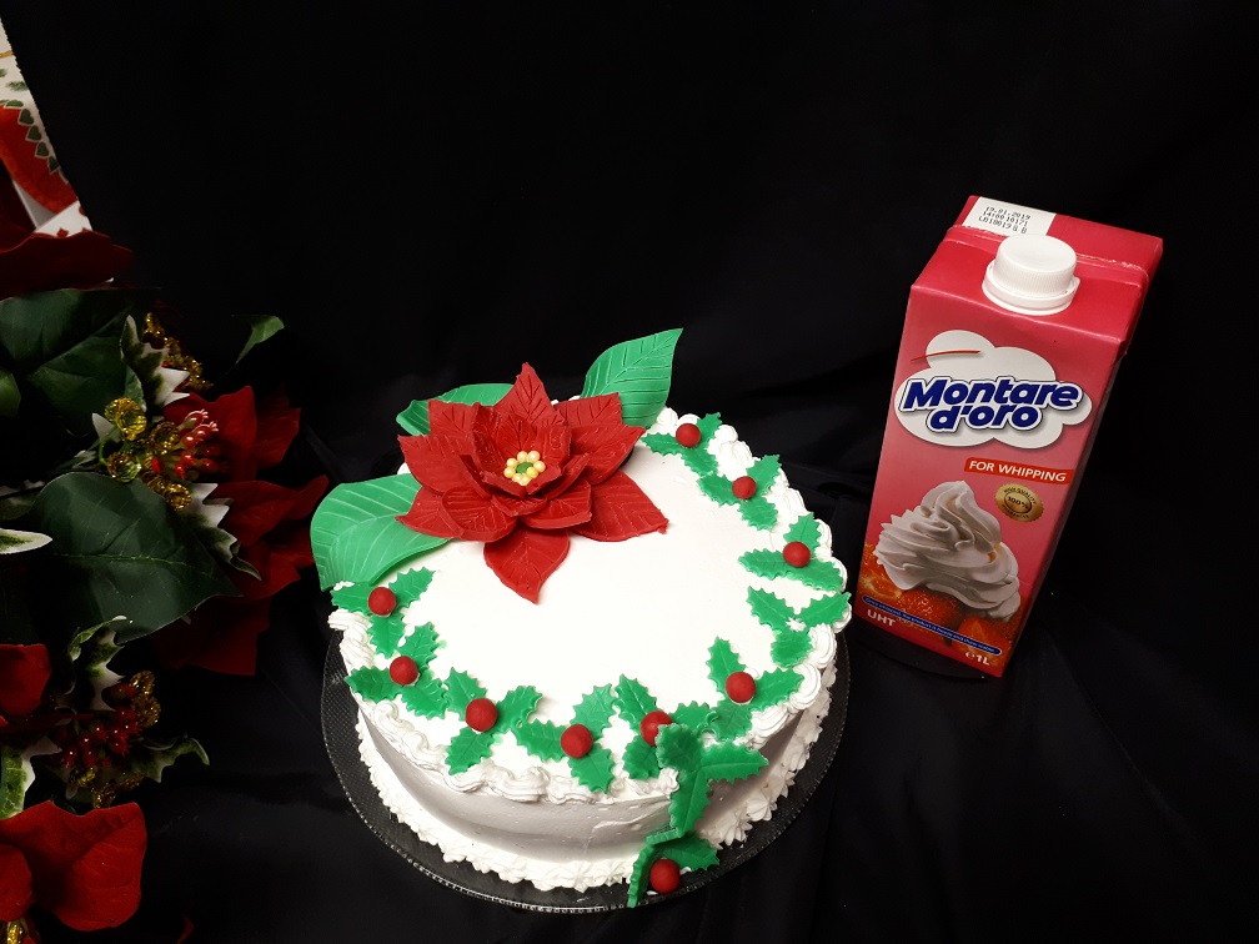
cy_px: 472
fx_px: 982
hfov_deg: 65.3
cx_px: 630
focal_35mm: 27
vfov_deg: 51.4
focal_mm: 3.6
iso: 100
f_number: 1.9
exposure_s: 1/33
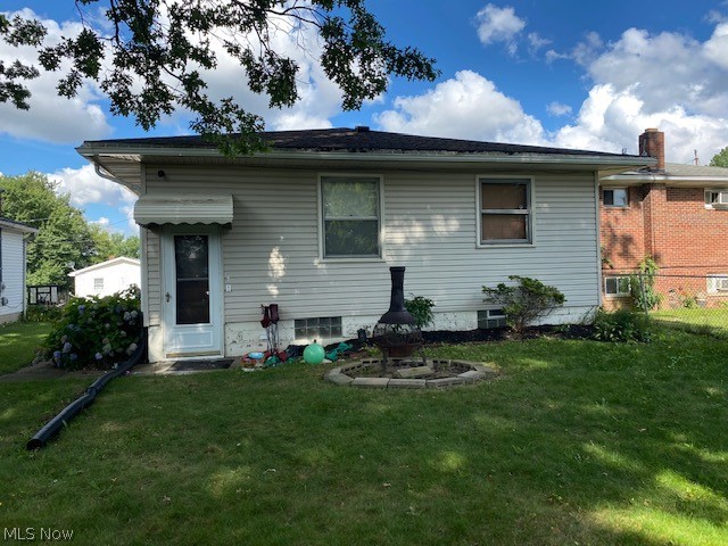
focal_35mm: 26
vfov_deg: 53.1
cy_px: 273
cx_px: 364
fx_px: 547
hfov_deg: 67.3
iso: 32
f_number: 1.8
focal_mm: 4.25
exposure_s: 1/576
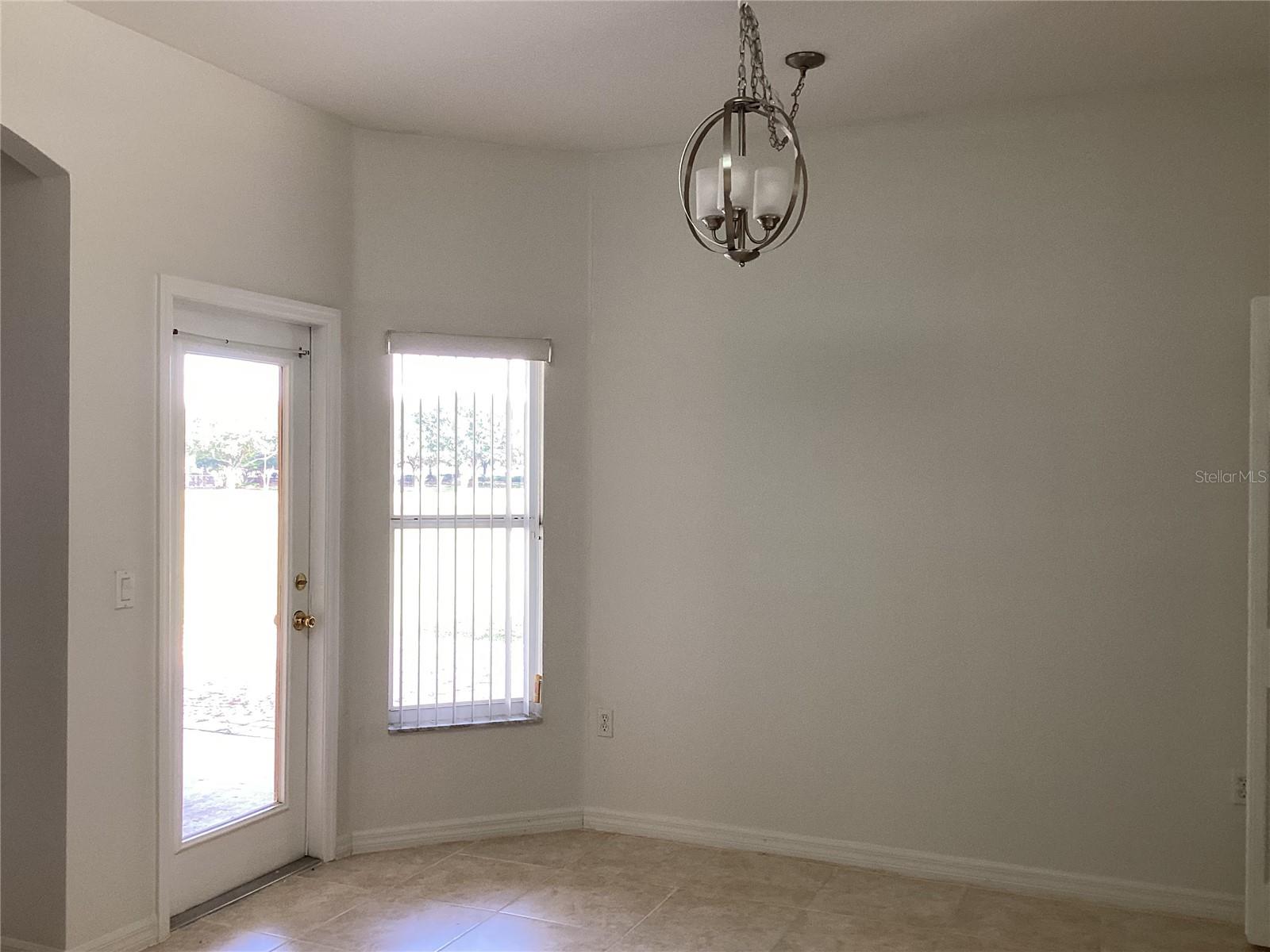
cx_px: 635
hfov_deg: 58.4
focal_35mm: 31
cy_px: 476
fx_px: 1137
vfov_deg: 45.4
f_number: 2.4
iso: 50
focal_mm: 3.3
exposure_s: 1/60
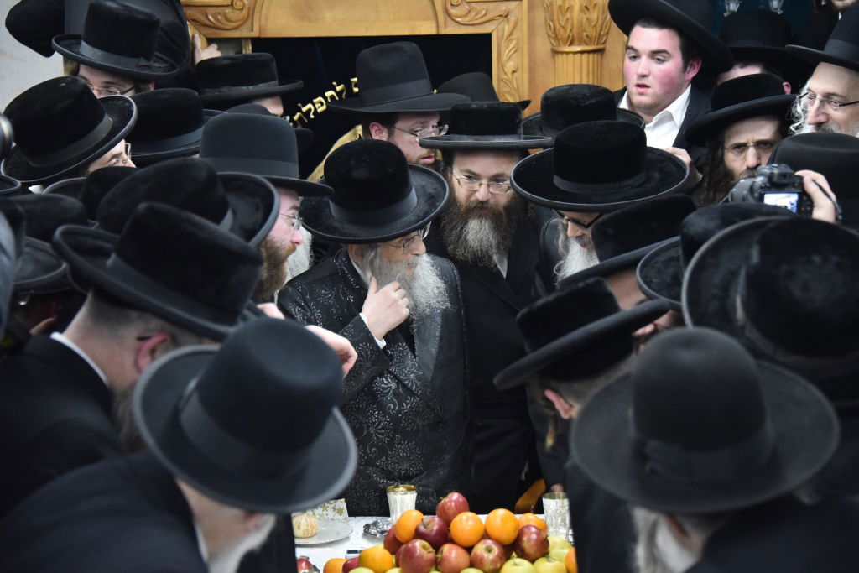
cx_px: 430
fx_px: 2386
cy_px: 286
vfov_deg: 13.7
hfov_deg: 20.4
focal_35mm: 100
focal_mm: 100
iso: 6400
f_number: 5.3
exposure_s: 1/160
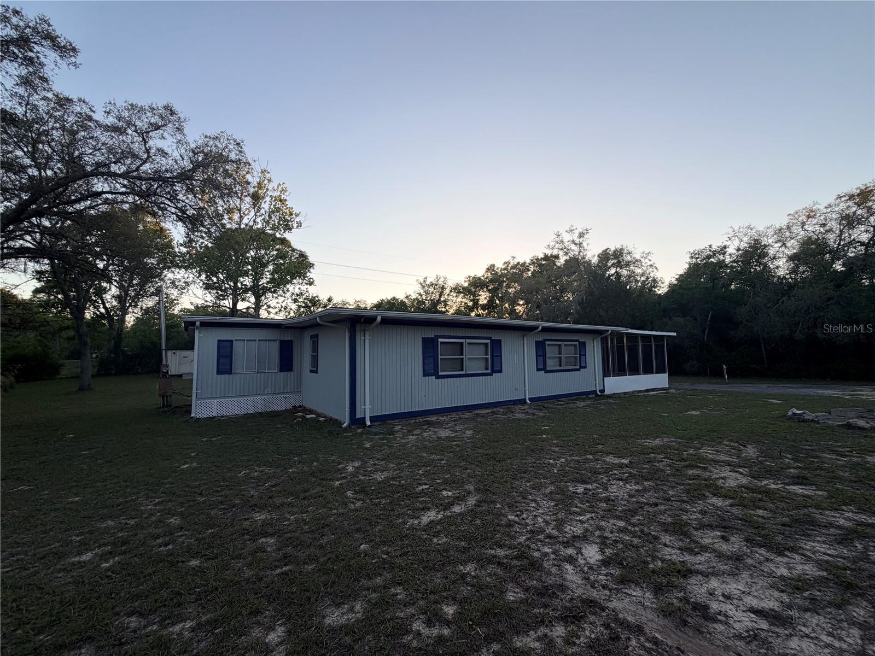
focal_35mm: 14
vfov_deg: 85.7
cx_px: 438
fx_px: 354
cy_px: 328
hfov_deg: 102.1
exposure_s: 1/372
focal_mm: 2.22
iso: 50
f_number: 2.2
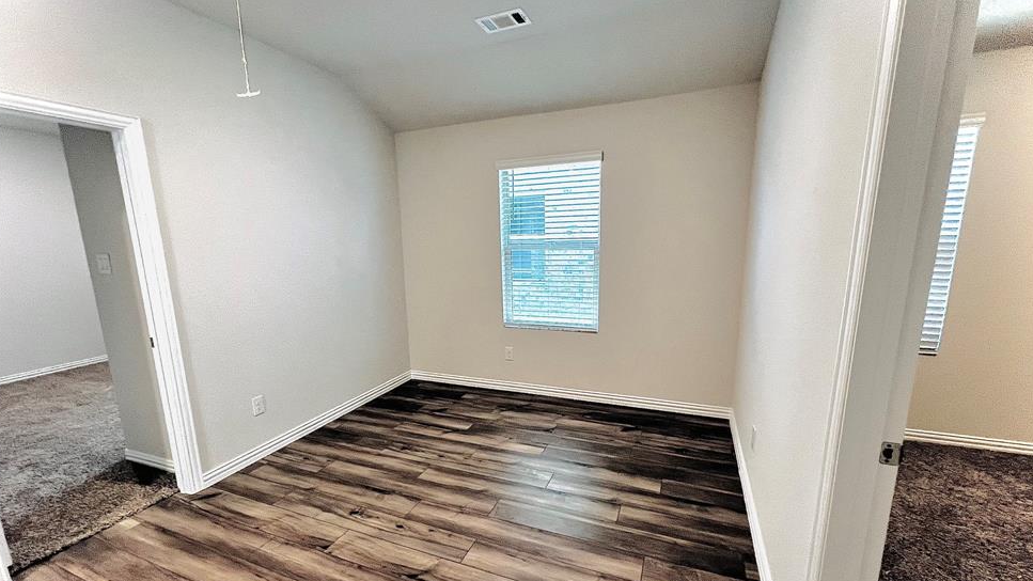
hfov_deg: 102.9
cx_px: 497
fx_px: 411
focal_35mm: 15
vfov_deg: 70.3
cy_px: 324
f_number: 1.8
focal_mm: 1.57
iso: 200
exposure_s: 1/60
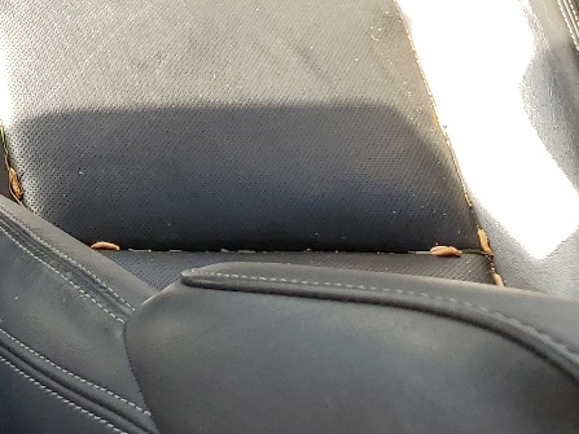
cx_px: -342
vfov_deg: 14.8
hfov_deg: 18.2
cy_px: -214
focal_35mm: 93
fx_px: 1555
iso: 50
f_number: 1.5
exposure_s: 1/270
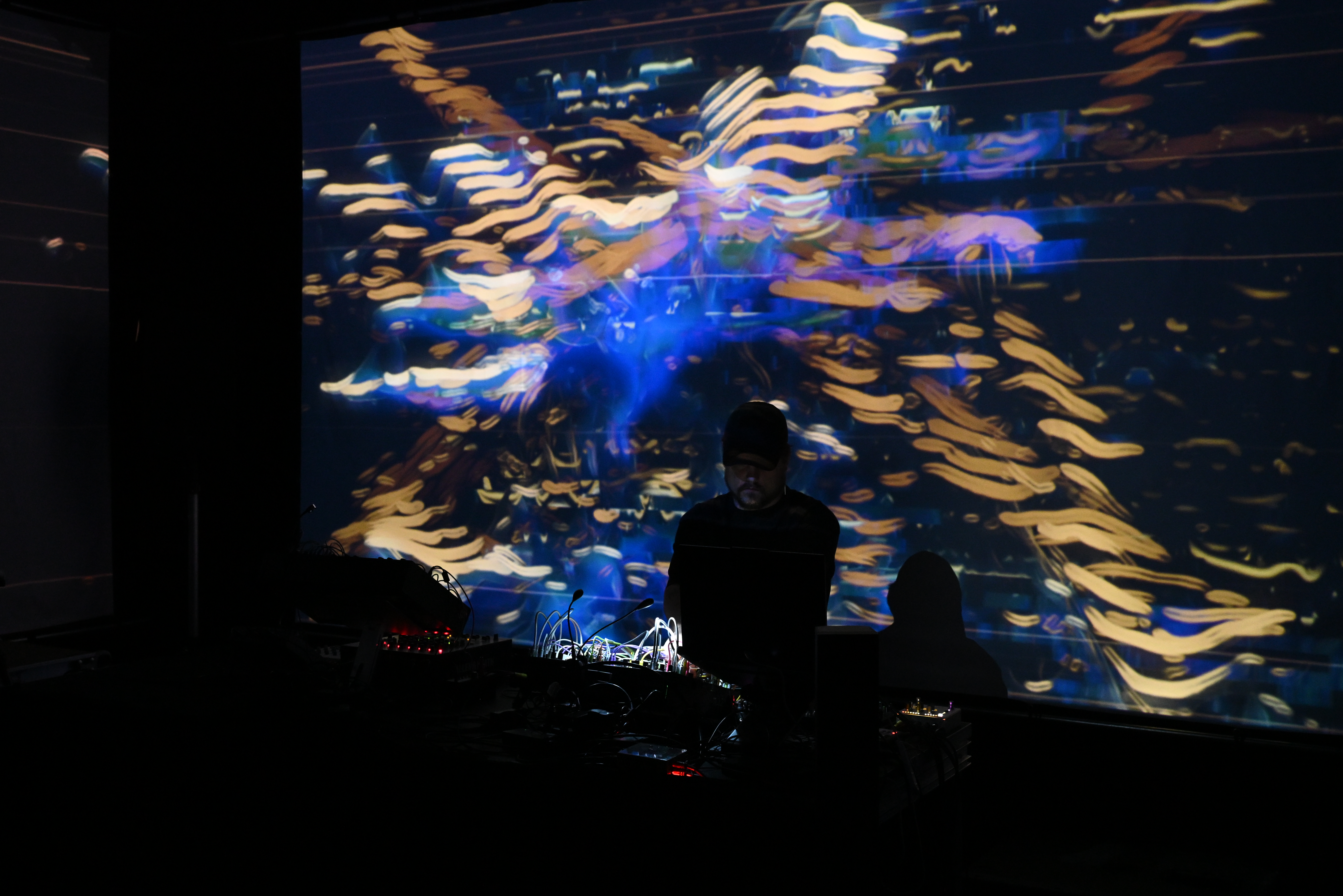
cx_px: 672
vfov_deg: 34.2
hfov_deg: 49.6
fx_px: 1455
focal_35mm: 39
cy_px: 448
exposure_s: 1/60
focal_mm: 39
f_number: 4
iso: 6400
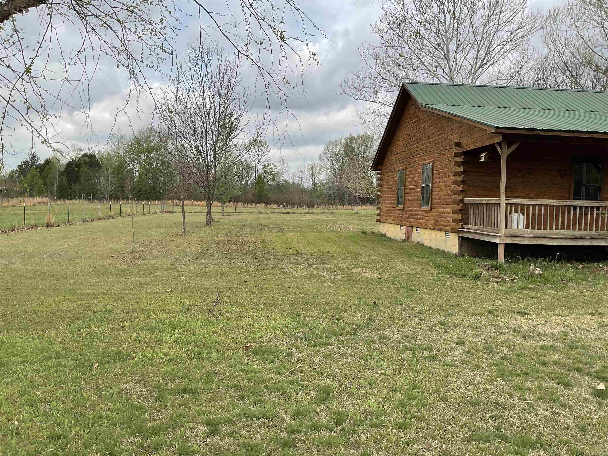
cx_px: 304
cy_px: 228
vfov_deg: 48.2
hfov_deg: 61.7
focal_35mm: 29
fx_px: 509
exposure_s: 1/1144
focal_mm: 3
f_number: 1.8
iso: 16
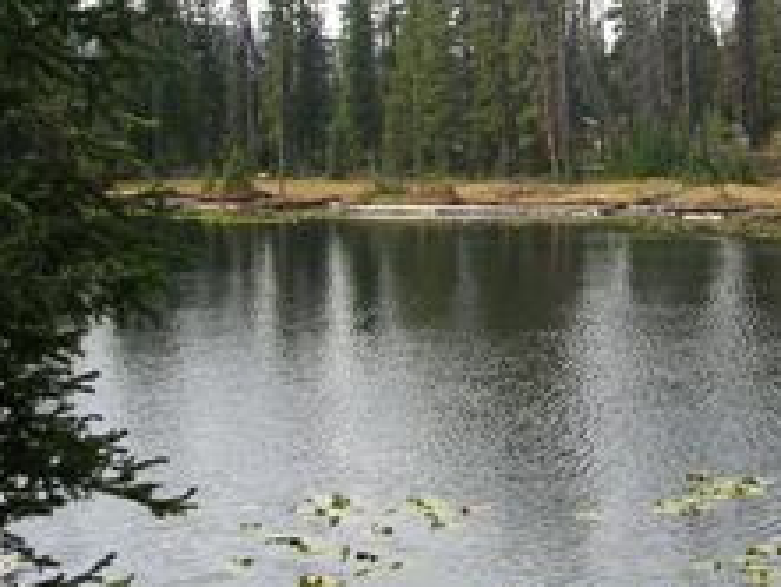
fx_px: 1738
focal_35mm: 77
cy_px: 131
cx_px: 633
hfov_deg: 24.9
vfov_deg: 19.0
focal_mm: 5.8
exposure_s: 1/525
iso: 50
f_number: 2.8
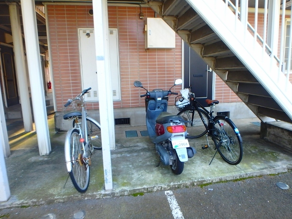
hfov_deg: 76.4
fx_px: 186
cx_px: 151
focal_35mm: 22
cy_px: 106
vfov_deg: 61.1
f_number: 3.5
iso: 125
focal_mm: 3.7
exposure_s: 1/60
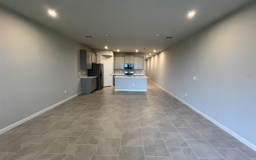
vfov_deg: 78.5
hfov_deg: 105.3
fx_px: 98
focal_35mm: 14
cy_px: 75
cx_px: 130
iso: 250
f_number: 1.8
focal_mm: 1.57
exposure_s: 1/120
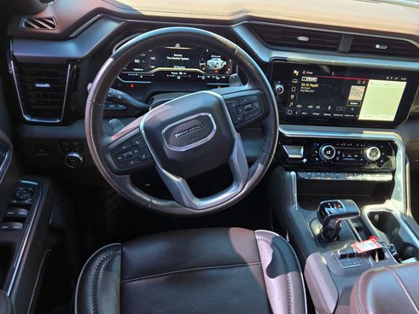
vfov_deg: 46.7
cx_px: 264
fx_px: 363
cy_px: 177
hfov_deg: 59.2
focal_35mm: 30
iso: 100
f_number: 1.8
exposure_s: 1/100
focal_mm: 5.4
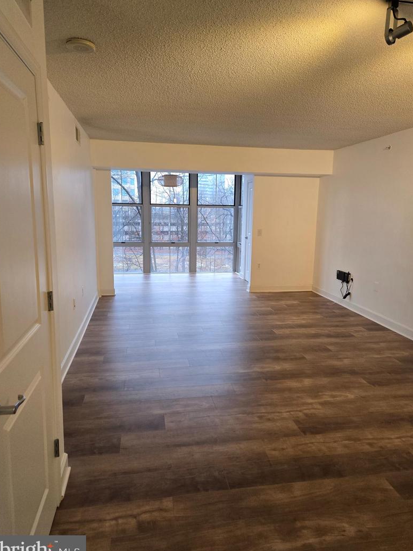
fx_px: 382
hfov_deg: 56.8
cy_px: 278
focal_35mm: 24
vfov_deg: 71.6
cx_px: 208
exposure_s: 1/120
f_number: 1.8
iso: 200
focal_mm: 5.4
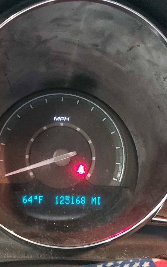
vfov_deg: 43.4
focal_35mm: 46
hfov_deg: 27.8
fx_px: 335
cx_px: 56
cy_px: 148
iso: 589
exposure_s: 1/15
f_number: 1.5
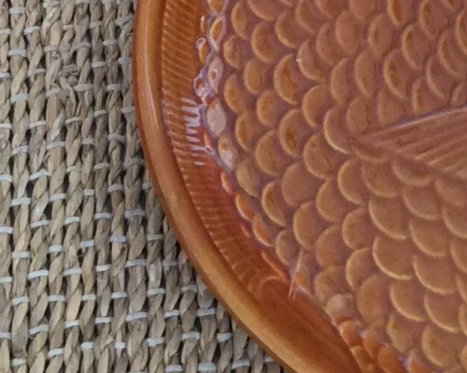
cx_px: 430
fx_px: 1796
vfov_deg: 11.3
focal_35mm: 130
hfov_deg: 14.6
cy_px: -209
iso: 125
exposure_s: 1/25
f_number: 2.4
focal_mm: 3.3
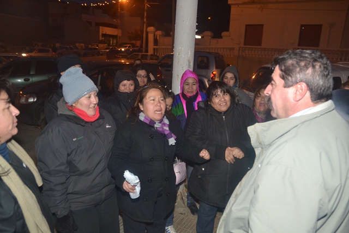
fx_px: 247
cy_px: 116
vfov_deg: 50.4
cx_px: 174
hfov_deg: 70.4
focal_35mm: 26
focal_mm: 17
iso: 800
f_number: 4
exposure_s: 1/60
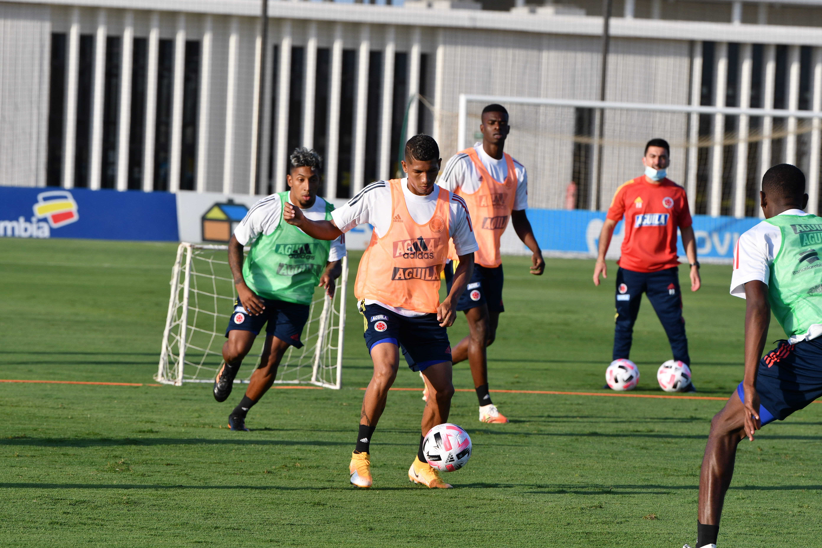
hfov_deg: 8.1
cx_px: 411
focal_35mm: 255
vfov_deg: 5.4
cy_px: 274
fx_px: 5822
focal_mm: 170
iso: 400
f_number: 5.6
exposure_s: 1/1600
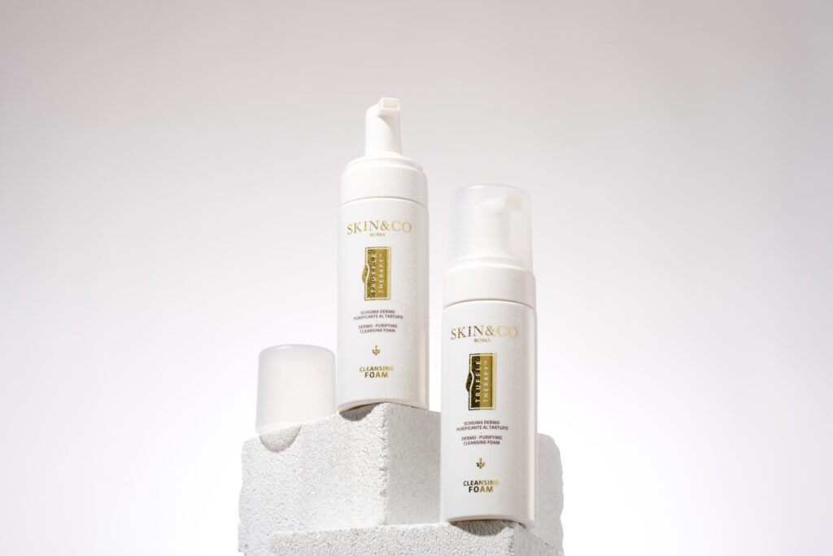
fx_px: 2430
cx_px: 416
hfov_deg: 19.5
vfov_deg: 13.0
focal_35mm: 105
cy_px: 278
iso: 64
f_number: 29
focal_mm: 105
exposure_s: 1/160
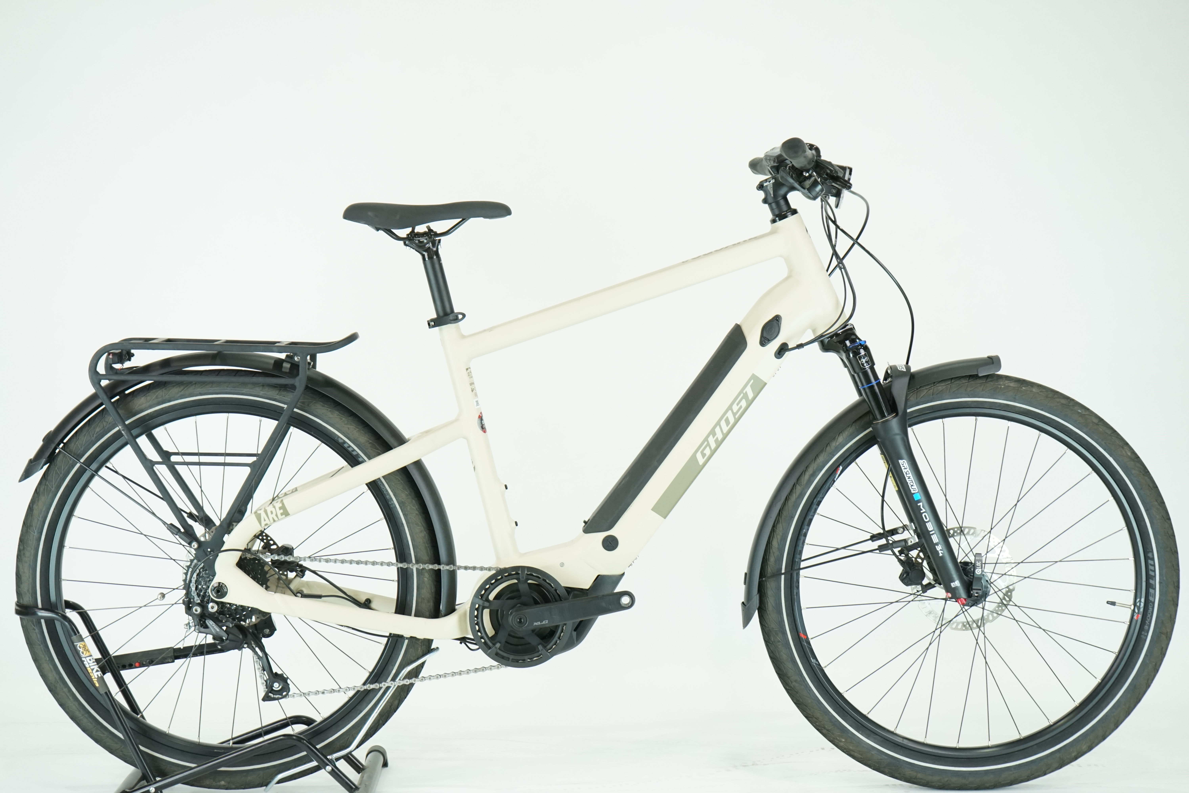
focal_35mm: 56
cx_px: 594
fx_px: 1849
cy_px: 396
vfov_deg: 24.2
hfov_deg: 35.6
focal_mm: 56
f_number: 5
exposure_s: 1/200
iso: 1600
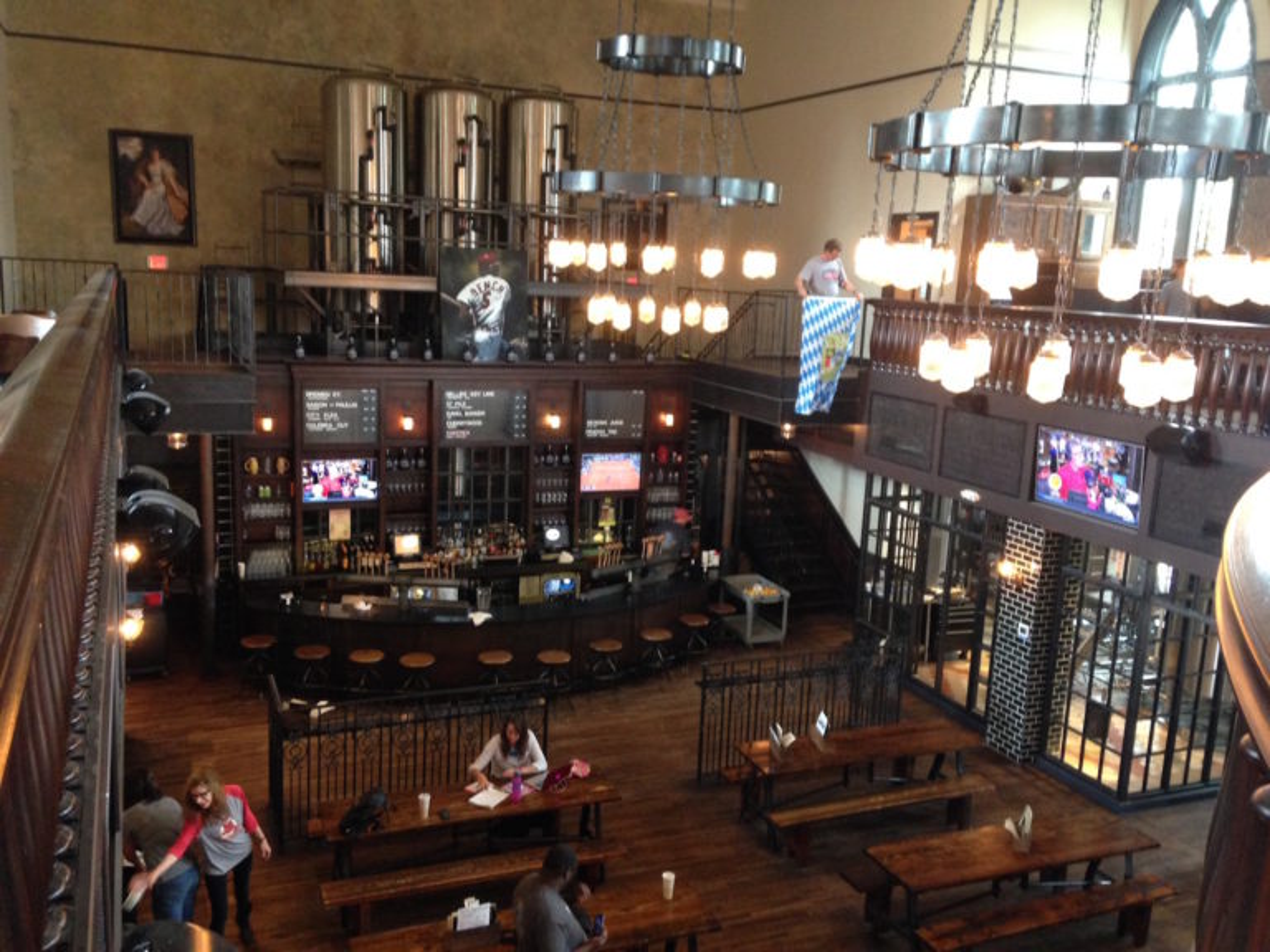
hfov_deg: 55.4
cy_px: 476
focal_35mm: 33
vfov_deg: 42.9
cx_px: 635
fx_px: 1211
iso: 250
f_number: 2.4
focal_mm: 4.12
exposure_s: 1/20
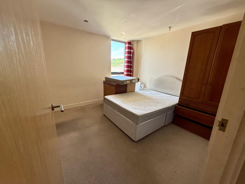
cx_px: 122
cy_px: 92
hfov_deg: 102.1
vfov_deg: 85.7
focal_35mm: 14
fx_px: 99
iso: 200
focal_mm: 2.22
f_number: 2.2
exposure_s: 1/99
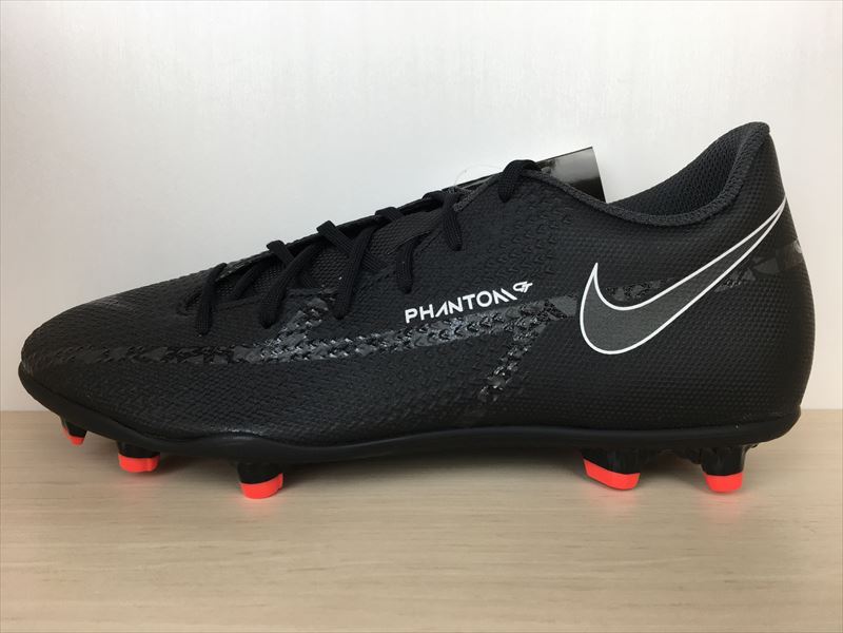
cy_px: 316
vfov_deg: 48.2
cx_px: 422
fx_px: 706
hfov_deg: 61.7
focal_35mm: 29
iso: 40
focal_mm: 4.15
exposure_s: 1/120
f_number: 2.2
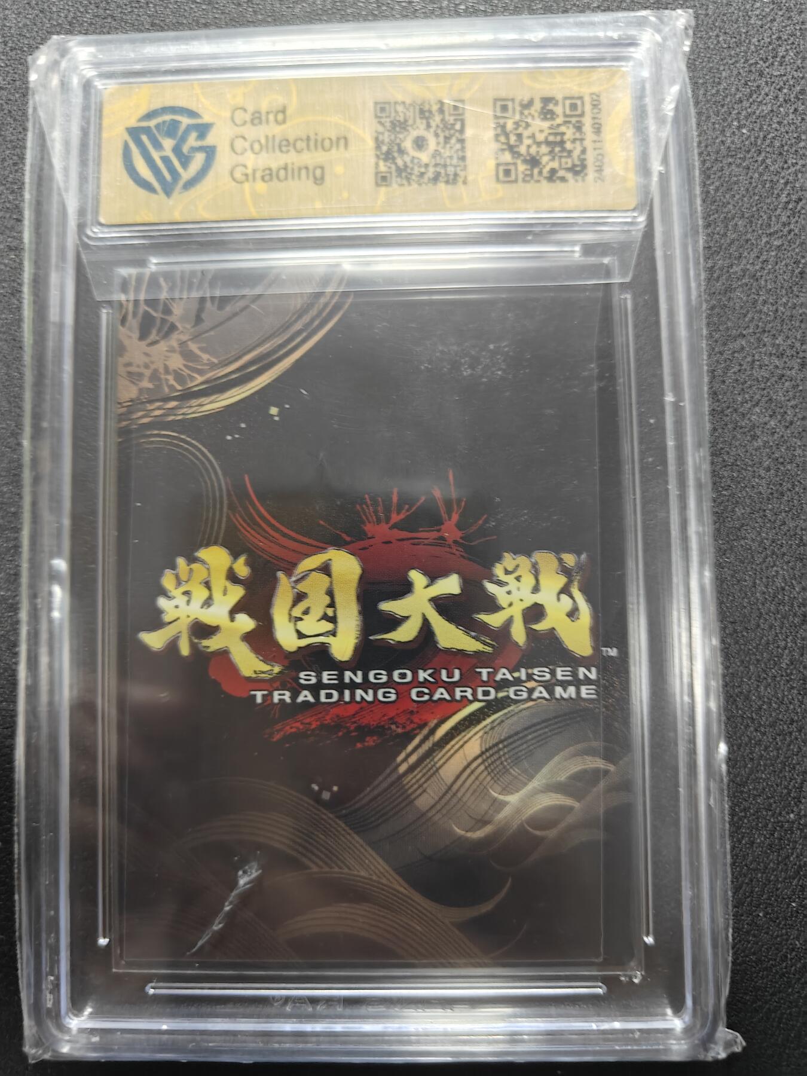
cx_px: 404
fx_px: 746
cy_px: 538
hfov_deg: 56.8
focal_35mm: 24
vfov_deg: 71.6
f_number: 1.8
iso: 160
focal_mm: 5.59
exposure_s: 1/44
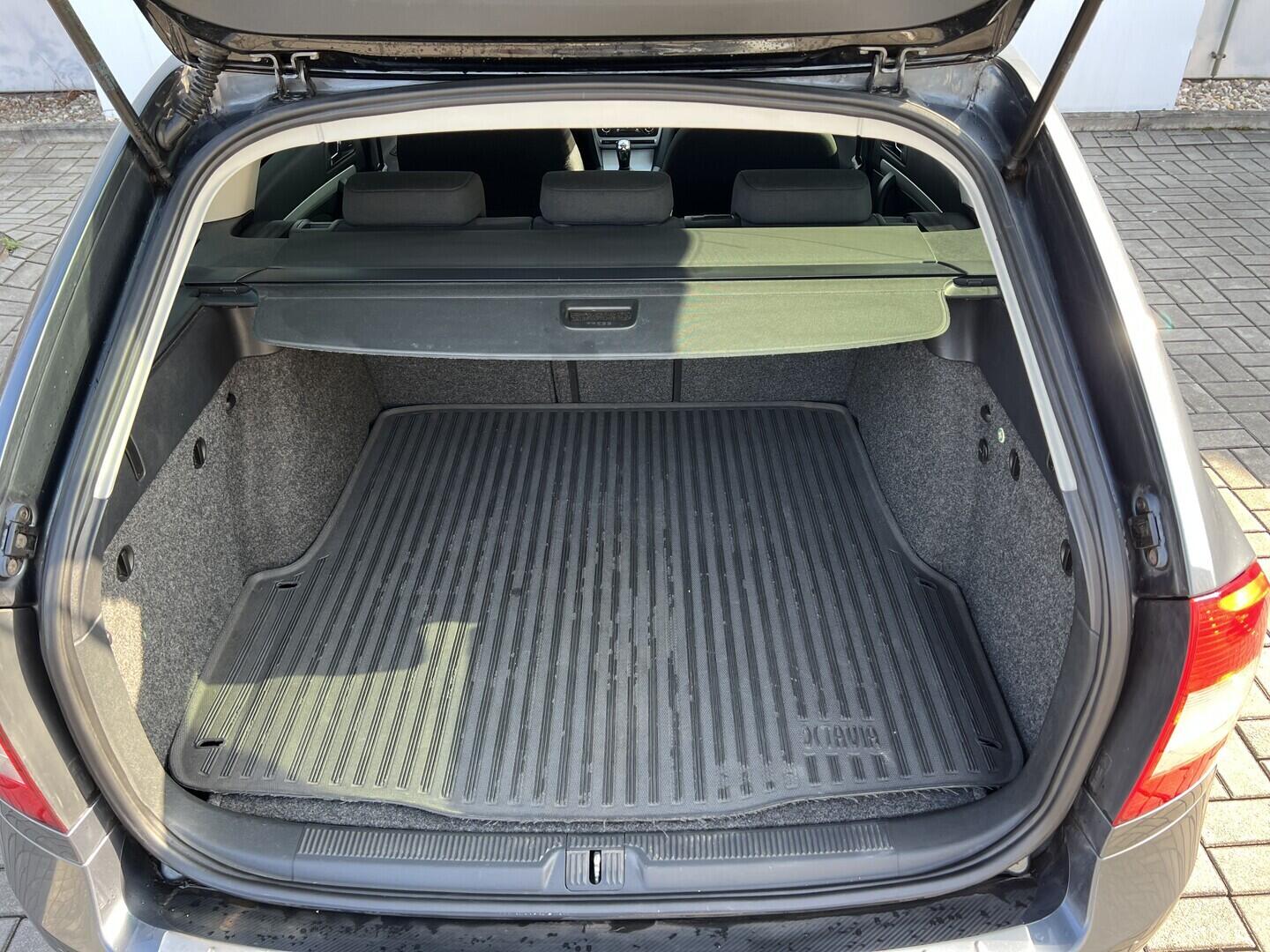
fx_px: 954
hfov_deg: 67.3
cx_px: 635
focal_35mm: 26
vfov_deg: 53.1
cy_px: 476
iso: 50
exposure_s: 1/121
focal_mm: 5.7
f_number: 1.5
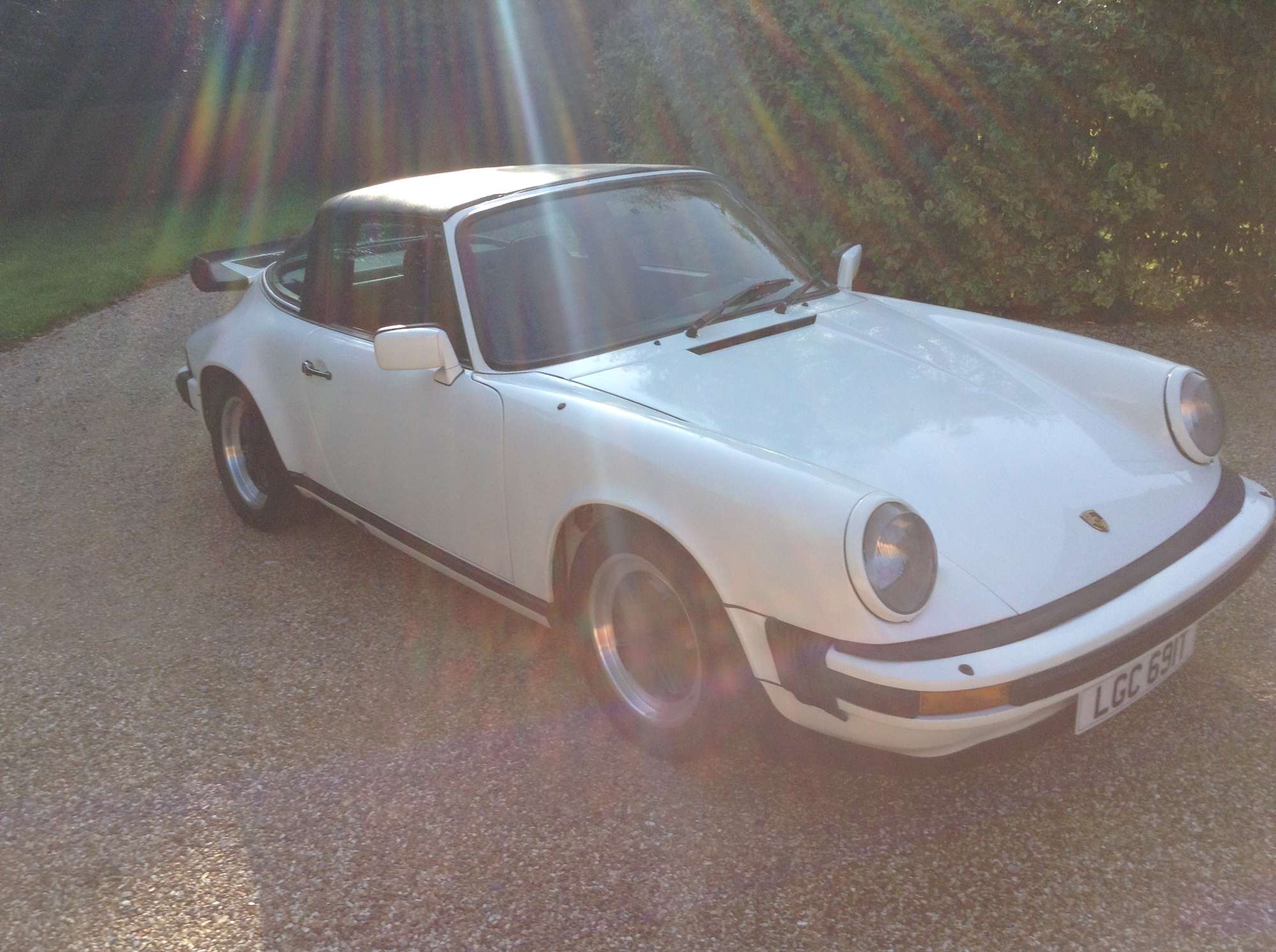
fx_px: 1215
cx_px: 638
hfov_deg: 55.4
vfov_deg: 42.8
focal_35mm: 33
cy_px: 476
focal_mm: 3.3
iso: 32
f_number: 2.4
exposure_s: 1/604
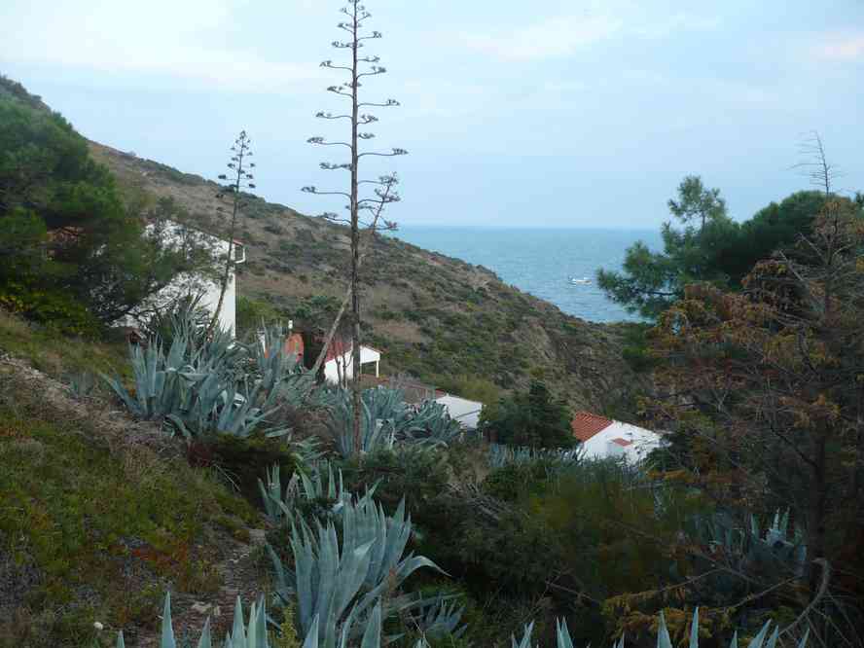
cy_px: 324
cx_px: 432
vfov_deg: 40.7
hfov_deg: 52.6
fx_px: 874
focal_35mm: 35
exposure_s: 1/60
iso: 100
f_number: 2.8
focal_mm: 5.8
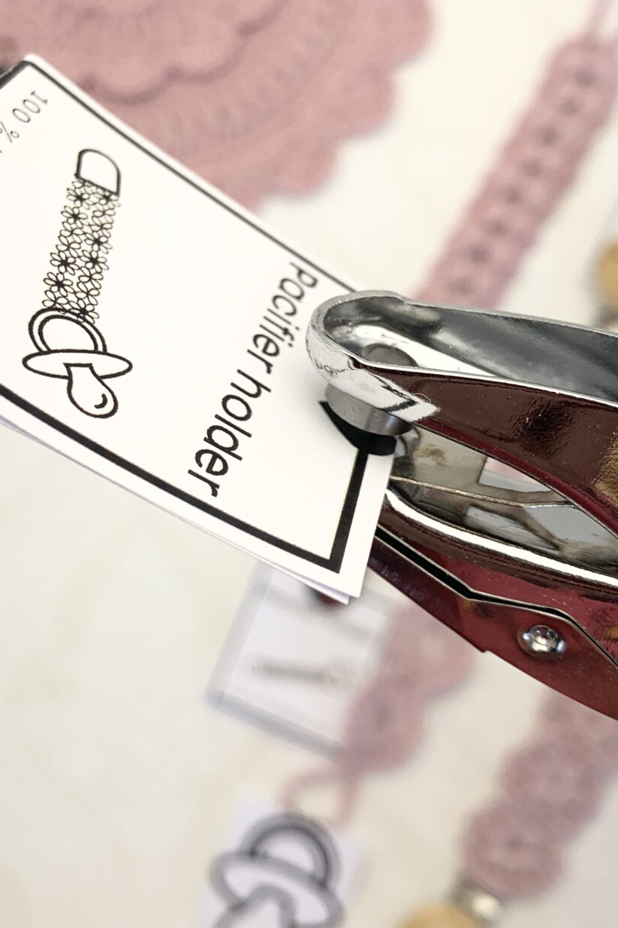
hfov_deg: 29.6
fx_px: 1159
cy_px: 367
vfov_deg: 43.4
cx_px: 197
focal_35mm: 45
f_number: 1.8
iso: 25
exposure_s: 1/196
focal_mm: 4.25
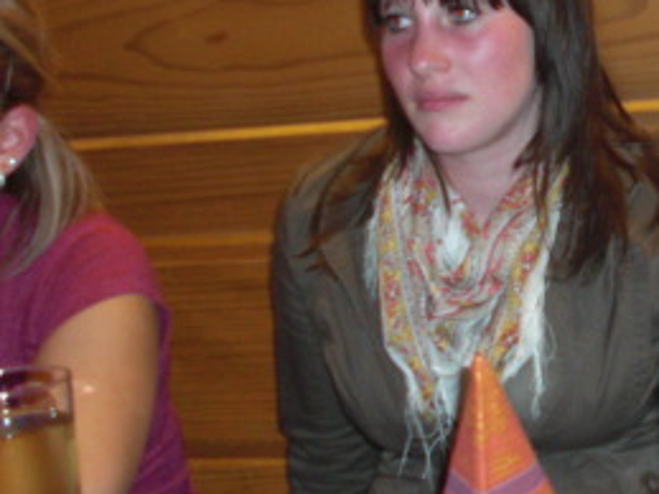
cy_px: 132
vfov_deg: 16.5
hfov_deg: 20.9
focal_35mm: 89
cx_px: 733
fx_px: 1694
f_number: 2.8
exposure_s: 1/60
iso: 200
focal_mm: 6.3
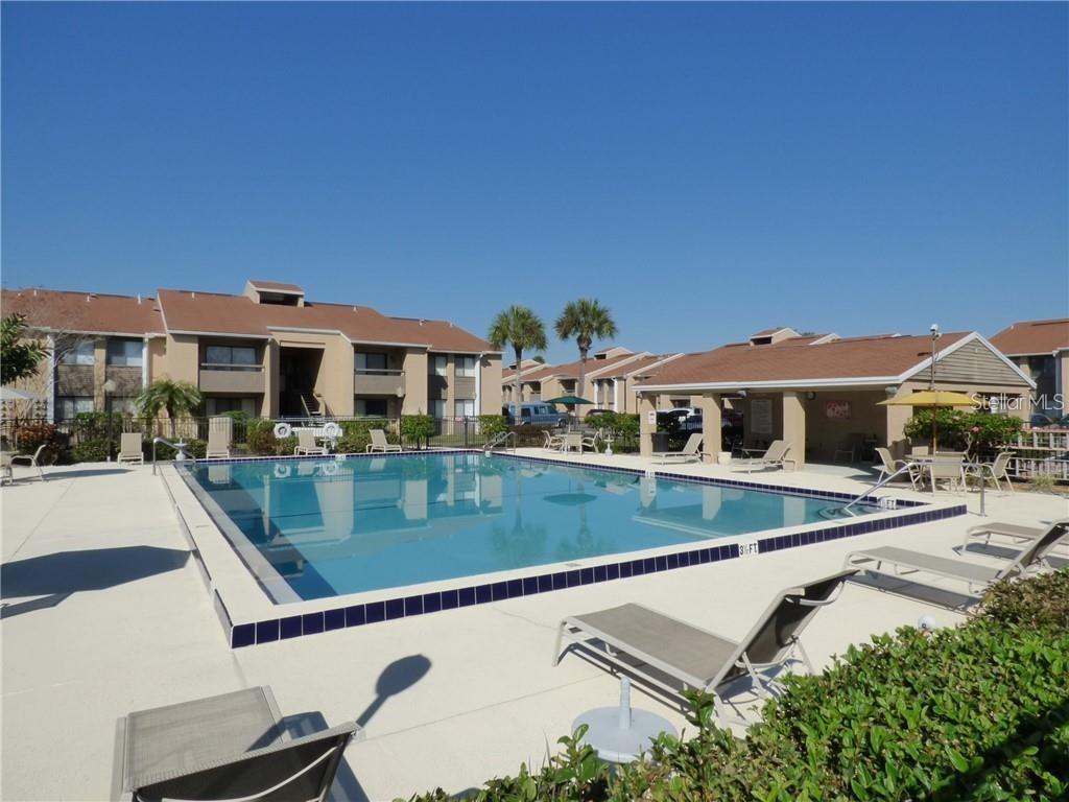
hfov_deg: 81.7
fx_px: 618
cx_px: 534
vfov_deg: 66.0
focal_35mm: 20
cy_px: 401
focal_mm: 3.58
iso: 200
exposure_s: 1/640
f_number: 8
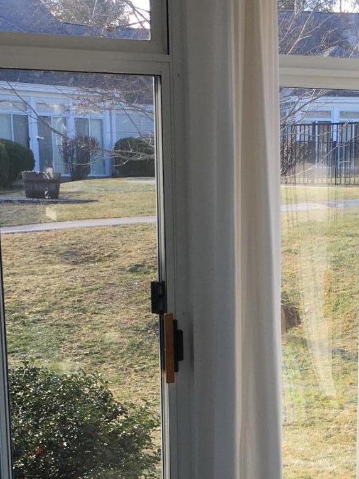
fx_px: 1051
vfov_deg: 25.1
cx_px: 280
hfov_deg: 19.2
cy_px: 406
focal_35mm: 76
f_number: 2.2
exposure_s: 1/209
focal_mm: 4.15
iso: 25
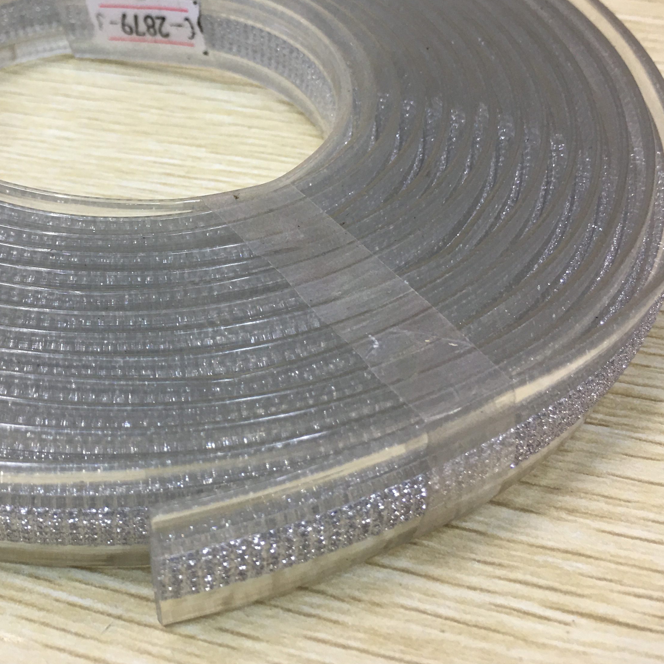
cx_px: 158
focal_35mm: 47
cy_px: 250
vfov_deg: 35.9
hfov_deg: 35.2
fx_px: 1020
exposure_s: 1/17
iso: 32
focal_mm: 4.15
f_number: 2.2
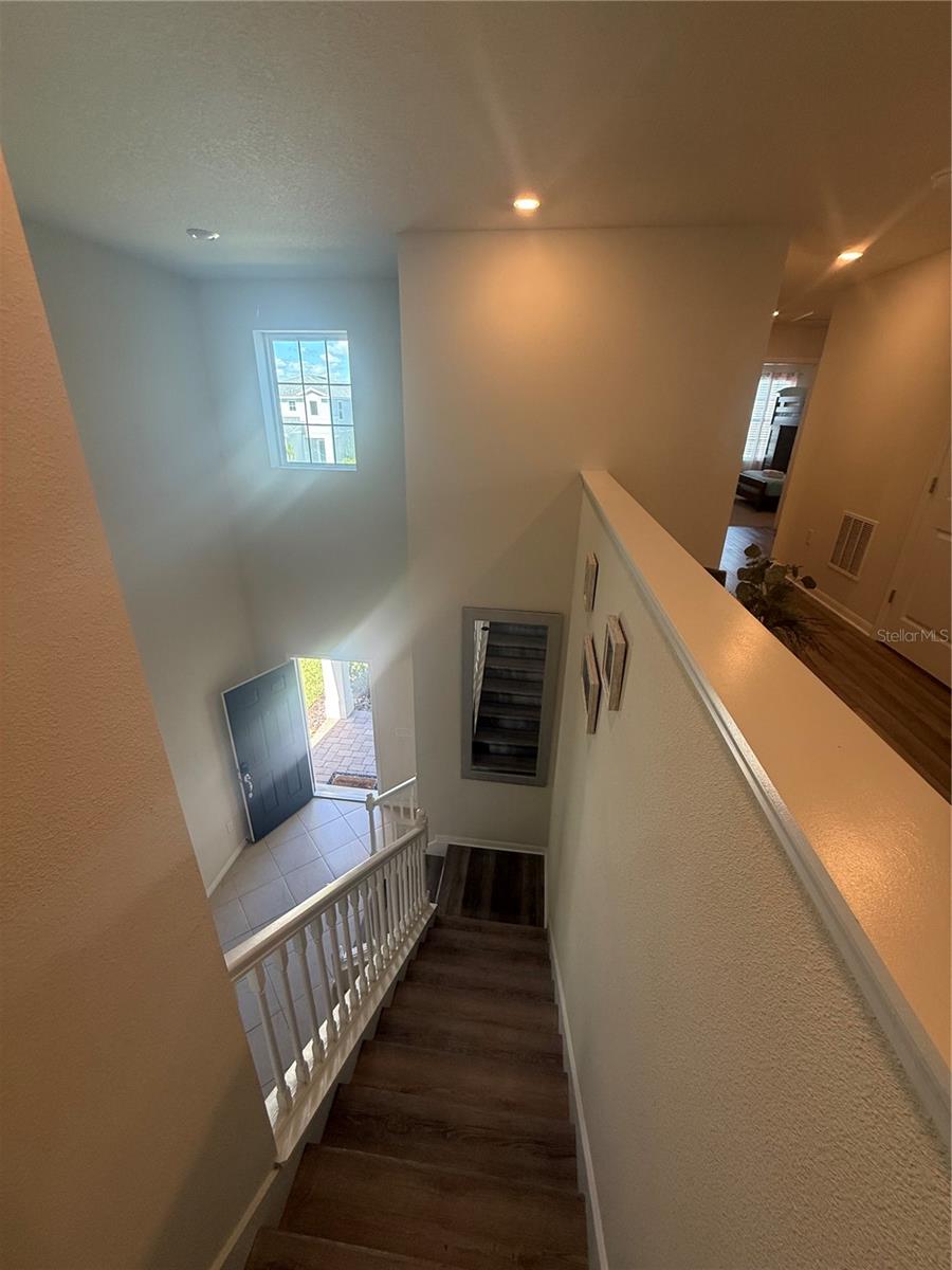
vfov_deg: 102.1
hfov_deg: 85.7
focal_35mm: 14
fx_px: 513
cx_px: 476
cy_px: 635
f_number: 2.2
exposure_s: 1/120
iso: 160
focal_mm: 2.22
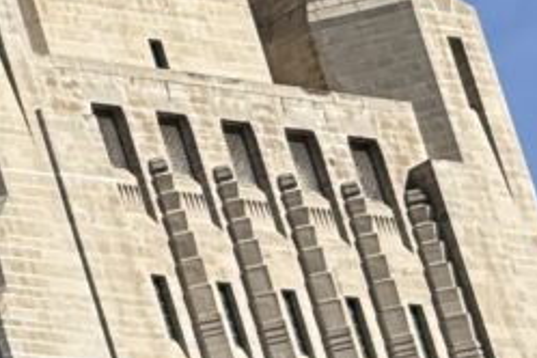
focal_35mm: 770
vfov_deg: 1.8
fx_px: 11485
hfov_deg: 2.7
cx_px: -899
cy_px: -231
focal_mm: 15.66
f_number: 2.8
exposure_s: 1/1546
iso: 50
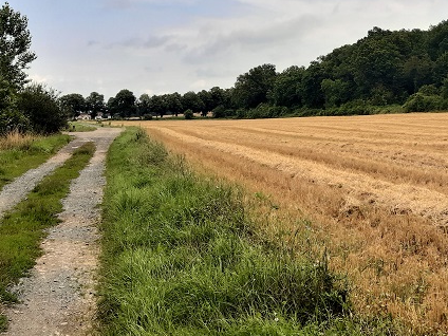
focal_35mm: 49
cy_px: 68
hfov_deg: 38.5
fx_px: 634
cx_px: 299
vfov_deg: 29.0
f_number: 1.7
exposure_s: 1/2392
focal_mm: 3.92
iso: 40
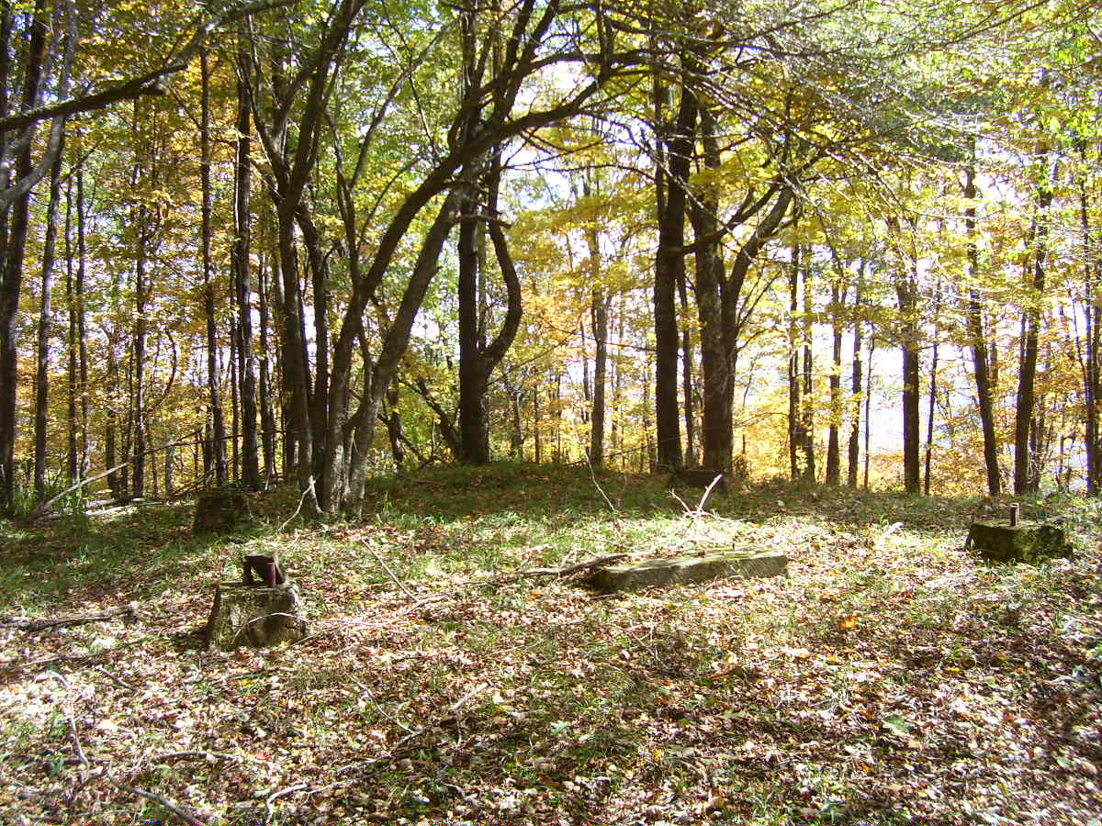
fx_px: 1082
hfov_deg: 54.0
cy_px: 413
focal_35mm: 34
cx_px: 551
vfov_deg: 41.8
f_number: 2.7
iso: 80
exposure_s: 1/250
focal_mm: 5.6
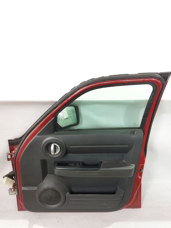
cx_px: 86
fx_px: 178
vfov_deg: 65.3
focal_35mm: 27
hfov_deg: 51.4
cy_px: 114
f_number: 1.79
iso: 263
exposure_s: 1/25
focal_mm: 4.71
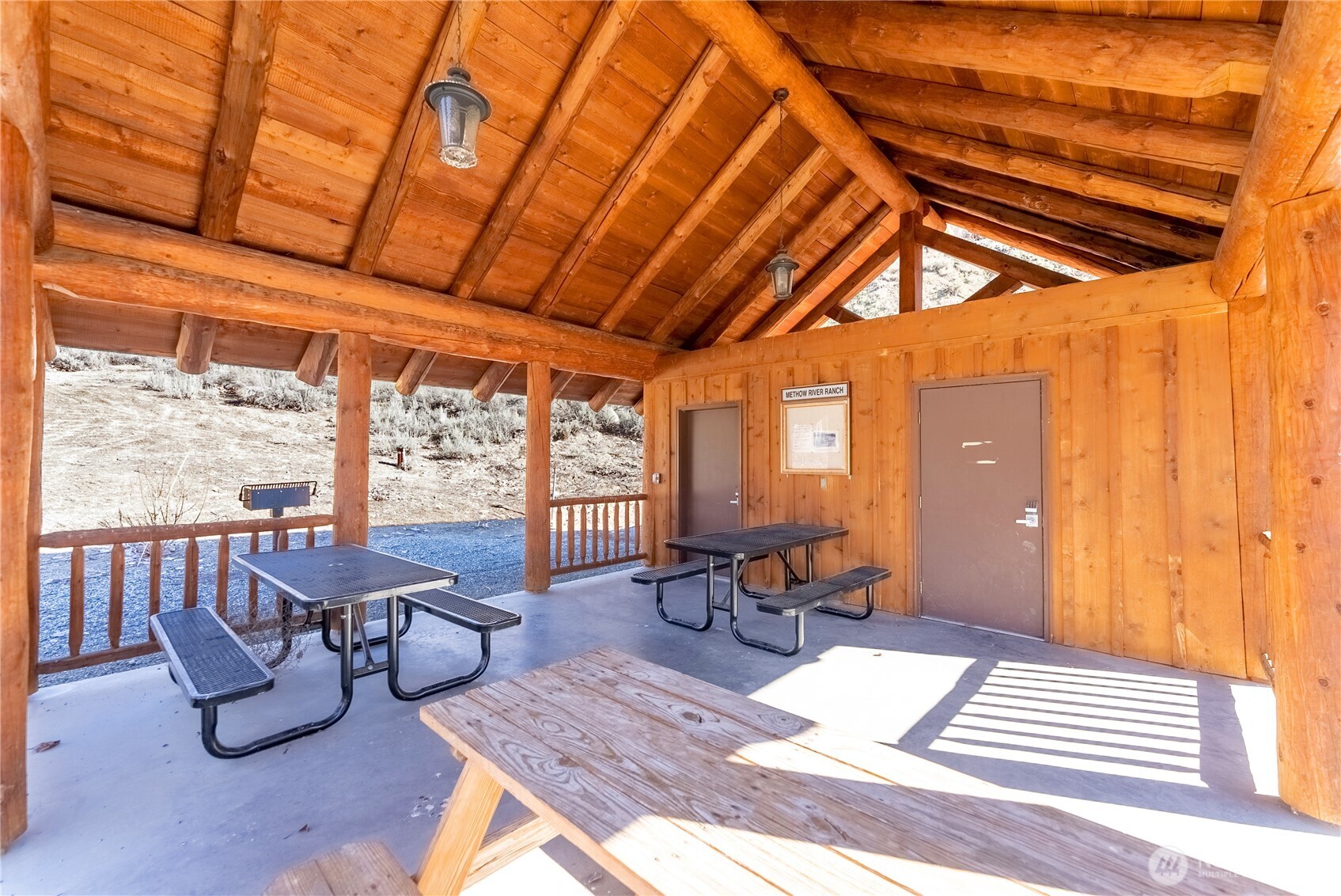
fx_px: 522
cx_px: 670
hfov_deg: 104.2
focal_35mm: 14
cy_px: 448
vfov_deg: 81.3
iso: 400
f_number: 10
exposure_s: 1/3200
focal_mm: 14
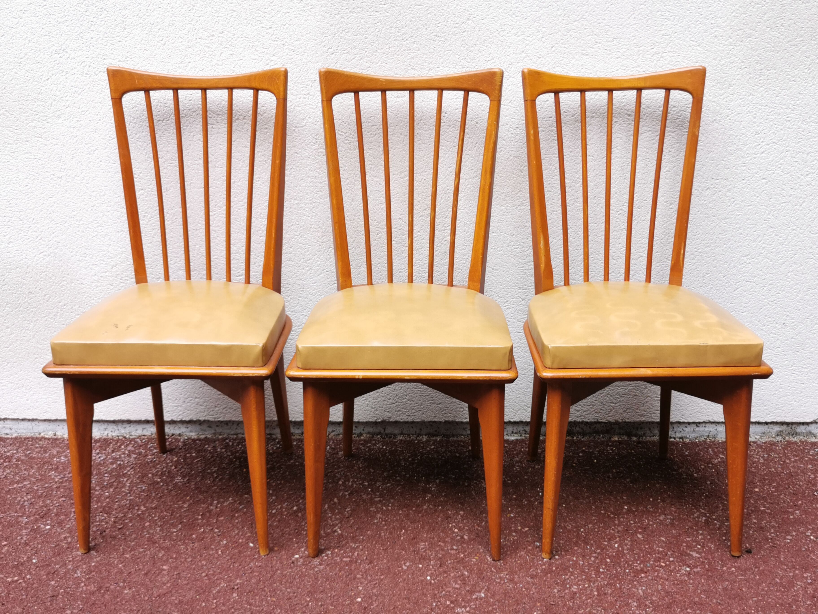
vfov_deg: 36.8
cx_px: 409
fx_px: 922
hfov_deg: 47.9
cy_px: 307
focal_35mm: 39
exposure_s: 1/253
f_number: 1.8
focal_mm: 5.58
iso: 50
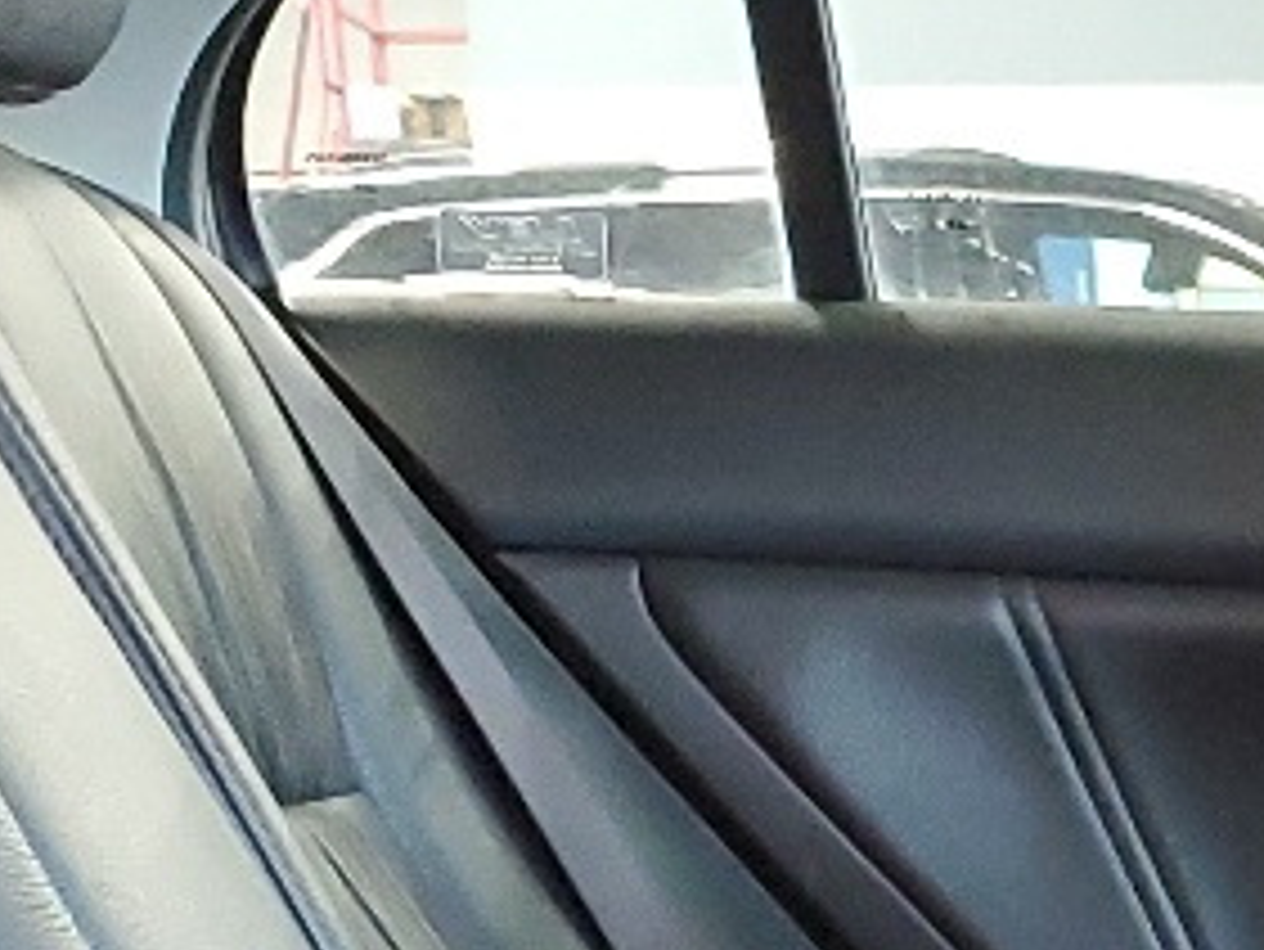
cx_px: 2177
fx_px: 5407
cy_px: 1567
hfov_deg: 12.3
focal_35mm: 148
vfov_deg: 9.6
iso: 298
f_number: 1.5
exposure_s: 1/30
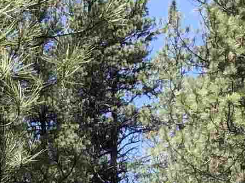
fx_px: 1324
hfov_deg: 9.8
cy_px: 555
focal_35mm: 187
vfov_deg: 7.1
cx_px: -250
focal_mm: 3.99
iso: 20
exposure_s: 1/694
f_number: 1.8
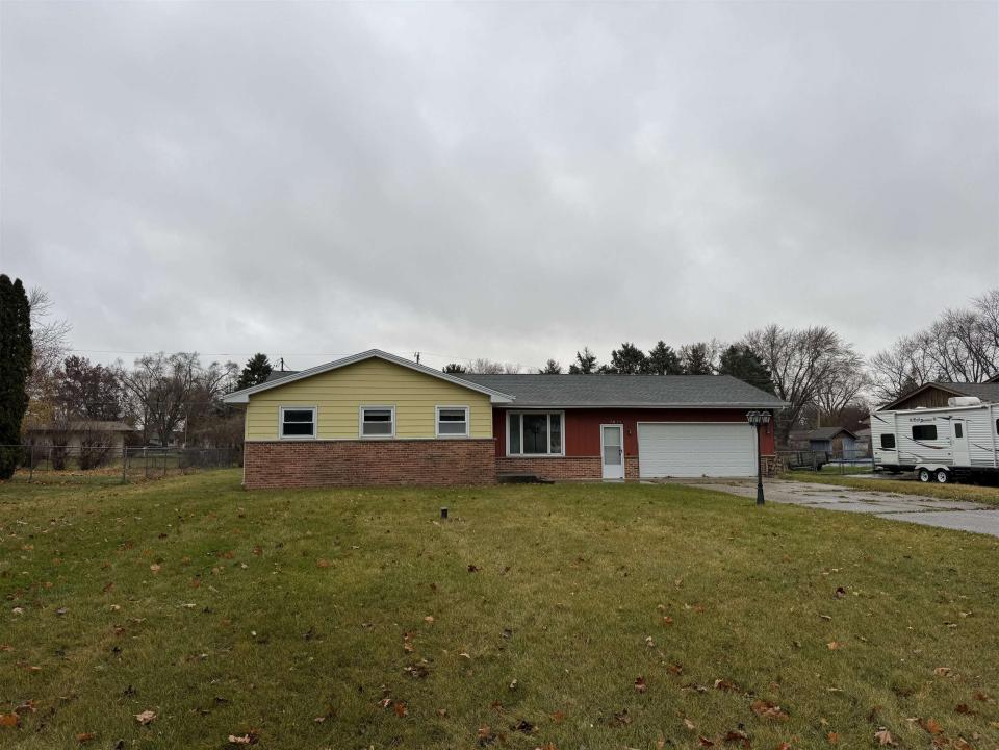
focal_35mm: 24
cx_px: 500
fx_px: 693
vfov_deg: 56.8
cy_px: 375
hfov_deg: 71.6
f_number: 1.78
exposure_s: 1/199
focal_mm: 6.76
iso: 64
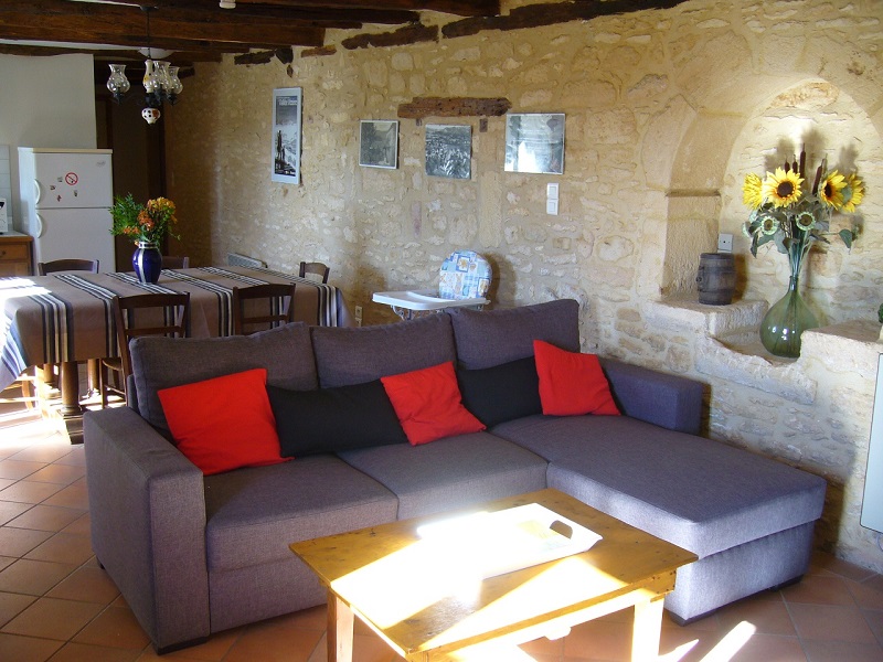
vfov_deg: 40.7
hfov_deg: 52.6
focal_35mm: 35
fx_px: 893
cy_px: 331
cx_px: 442
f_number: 2.8
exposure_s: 1/20
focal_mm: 5.8
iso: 100
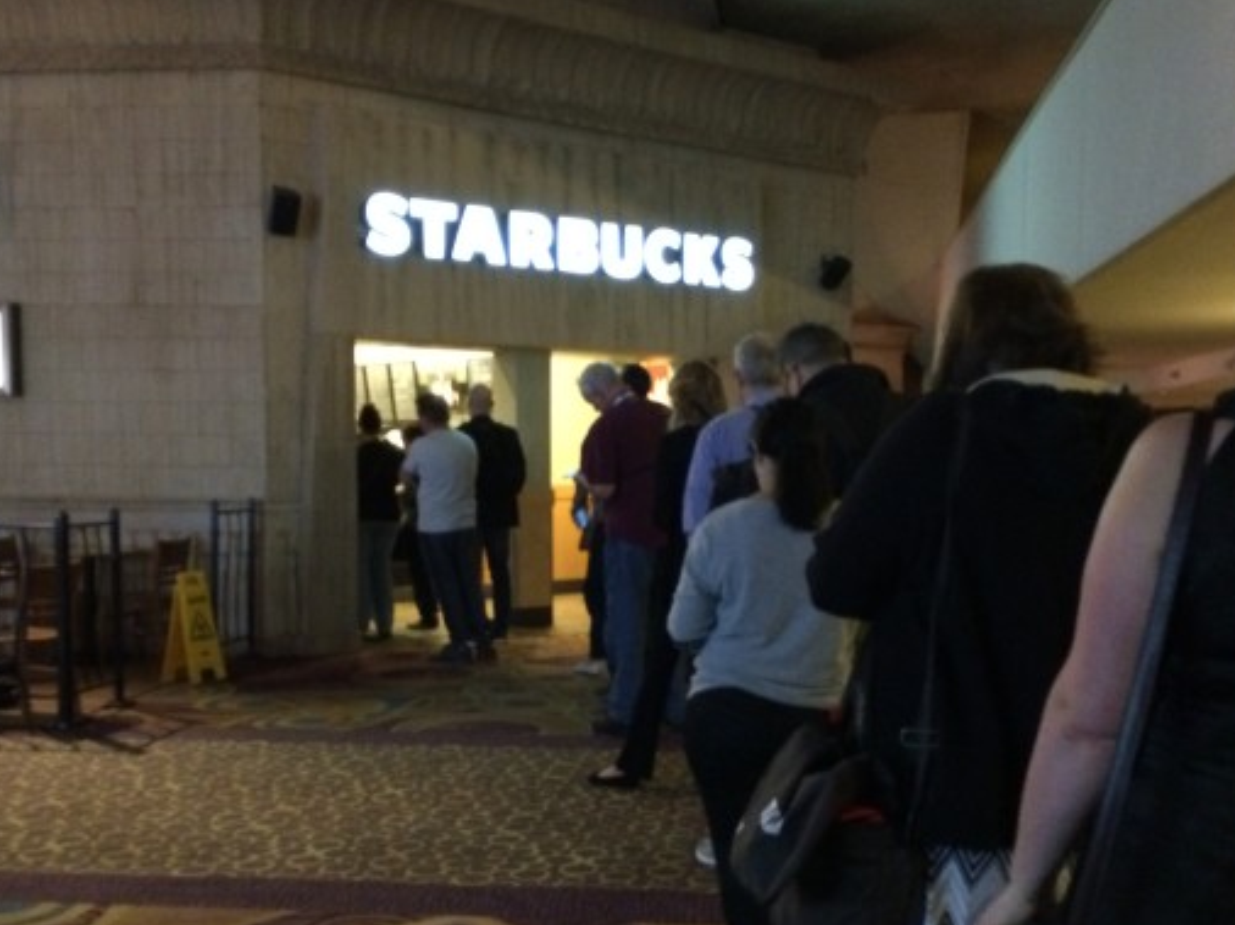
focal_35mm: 42
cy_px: 580
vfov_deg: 34.1
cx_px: 653
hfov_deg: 44.8
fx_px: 1498
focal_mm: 4.12
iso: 640
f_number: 2.2
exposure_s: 1/15
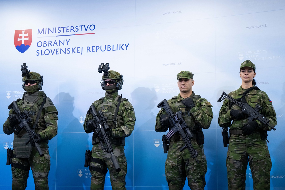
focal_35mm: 70
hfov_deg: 28.8
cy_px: 95
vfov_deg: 19.5
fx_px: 554
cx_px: 142
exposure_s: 1/640
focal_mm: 70
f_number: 2.8
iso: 2500
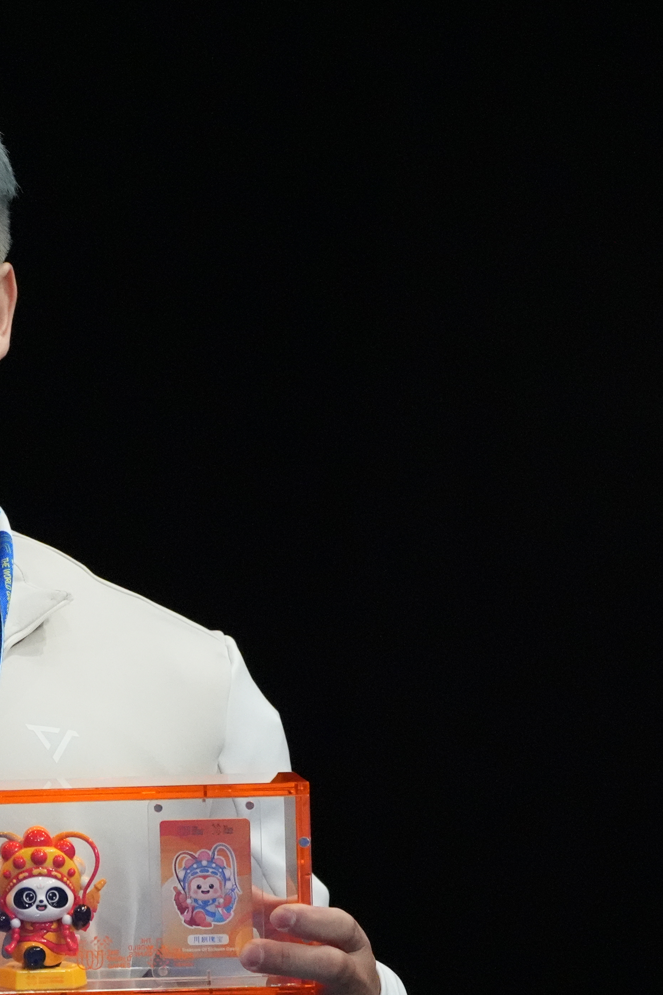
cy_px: 502
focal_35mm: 659
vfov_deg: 3.1
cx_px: -238
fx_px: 18206
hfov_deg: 2.1
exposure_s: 1/3200
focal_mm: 306
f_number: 5.6
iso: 12800
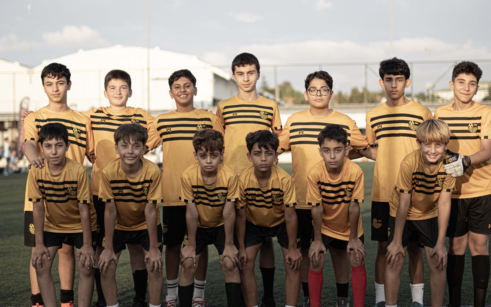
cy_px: 152
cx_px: 246
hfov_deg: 26.8
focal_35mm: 77
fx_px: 1030
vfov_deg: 16.9
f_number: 1.8
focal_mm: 50
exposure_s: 1/2000
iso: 200
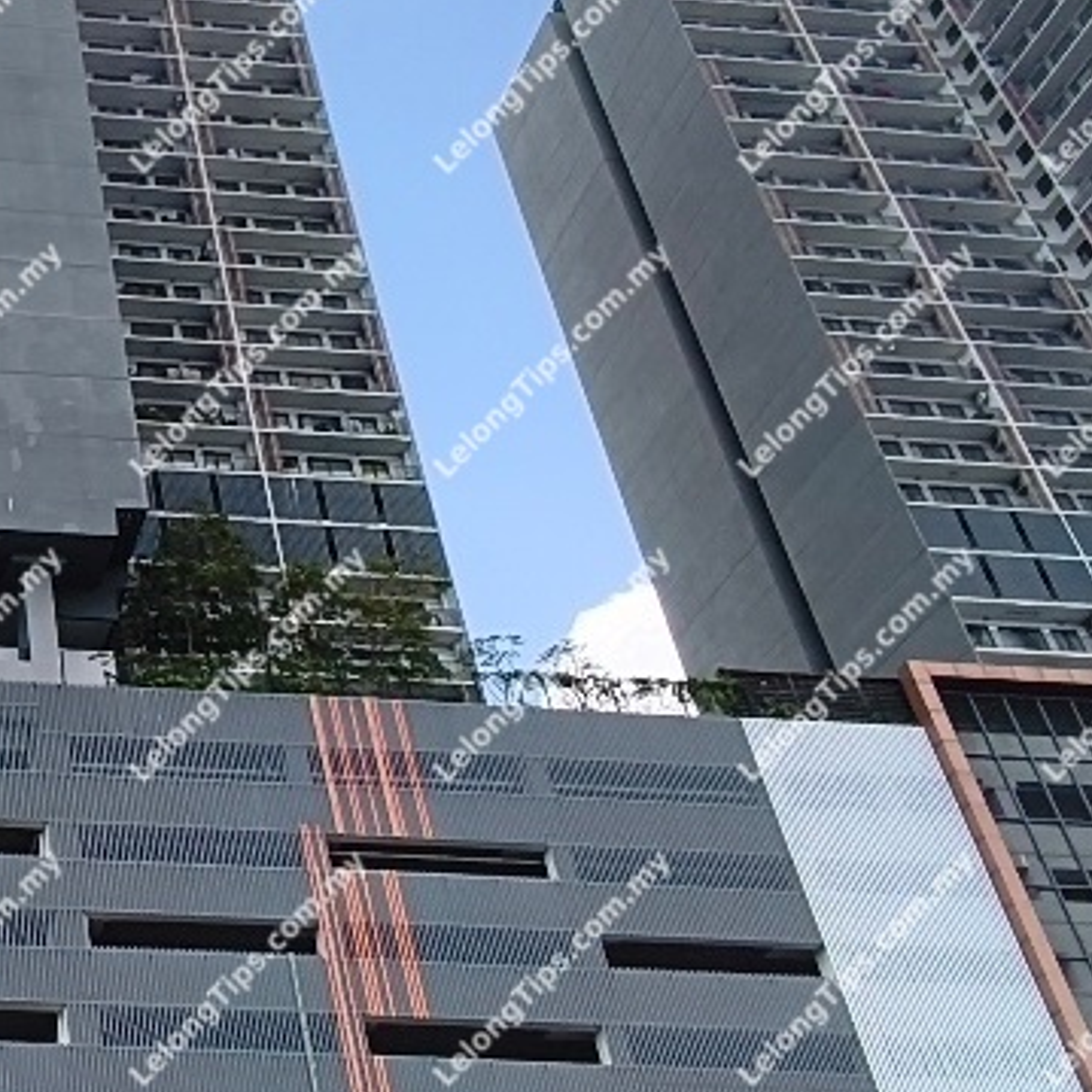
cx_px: -99
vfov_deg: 35.9
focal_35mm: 47
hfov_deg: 32.0
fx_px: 1677
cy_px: 443
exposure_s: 1/2614
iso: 50
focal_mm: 1.65
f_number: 2.2
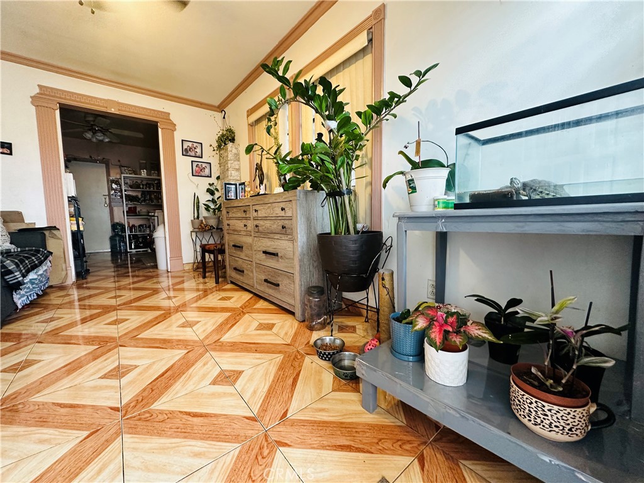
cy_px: 242
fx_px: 260
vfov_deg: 85.7
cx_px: 322
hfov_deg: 102.1
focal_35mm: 14
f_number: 2.2
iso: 250
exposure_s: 1/60
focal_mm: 2.22
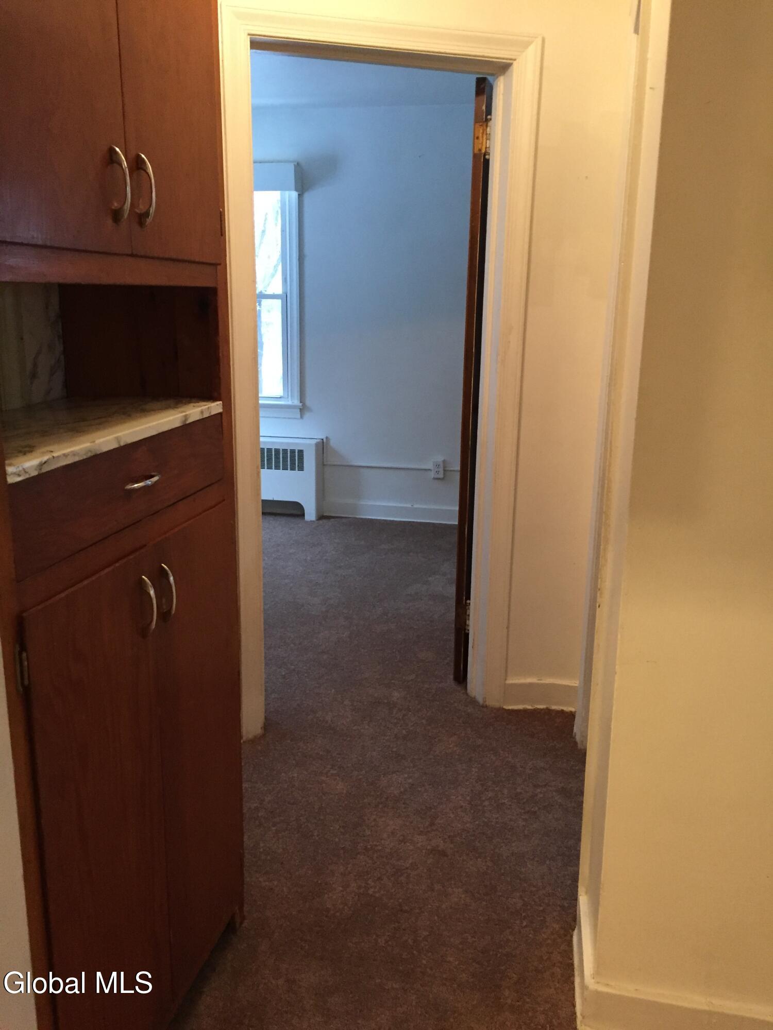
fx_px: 863
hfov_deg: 48.2
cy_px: 515
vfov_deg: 61.7
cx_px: 386
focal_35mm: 29
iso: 250
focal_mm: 4.15
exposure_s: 1/20
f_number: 2.2
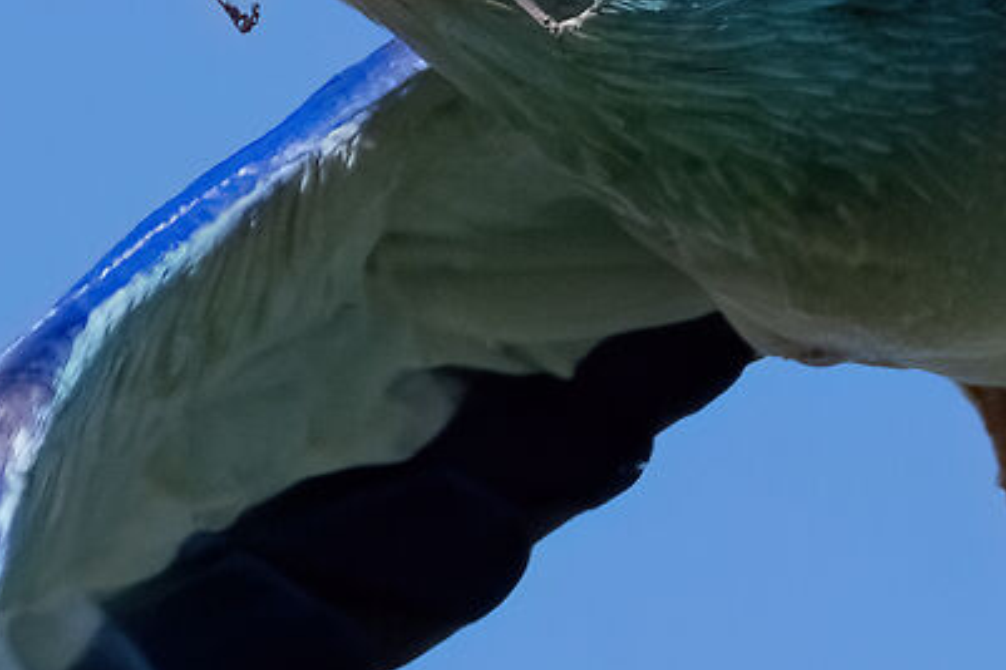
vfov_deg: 0.3
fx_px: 118765
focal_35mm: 4252
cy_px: 838
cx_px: 1089
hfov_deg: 0.5
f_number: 9
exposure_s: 1/3200
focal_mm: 710
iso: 1100
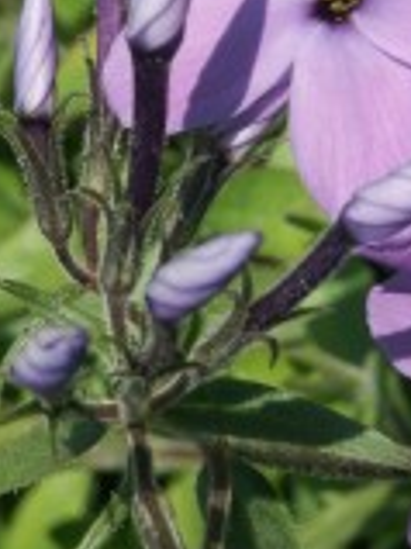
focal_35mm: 501
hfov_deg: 3.0
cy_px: 117
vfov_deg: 4.0
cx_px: 449
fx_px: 7942
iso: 100
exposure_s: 1/250
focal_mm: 50.48
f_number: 9.5
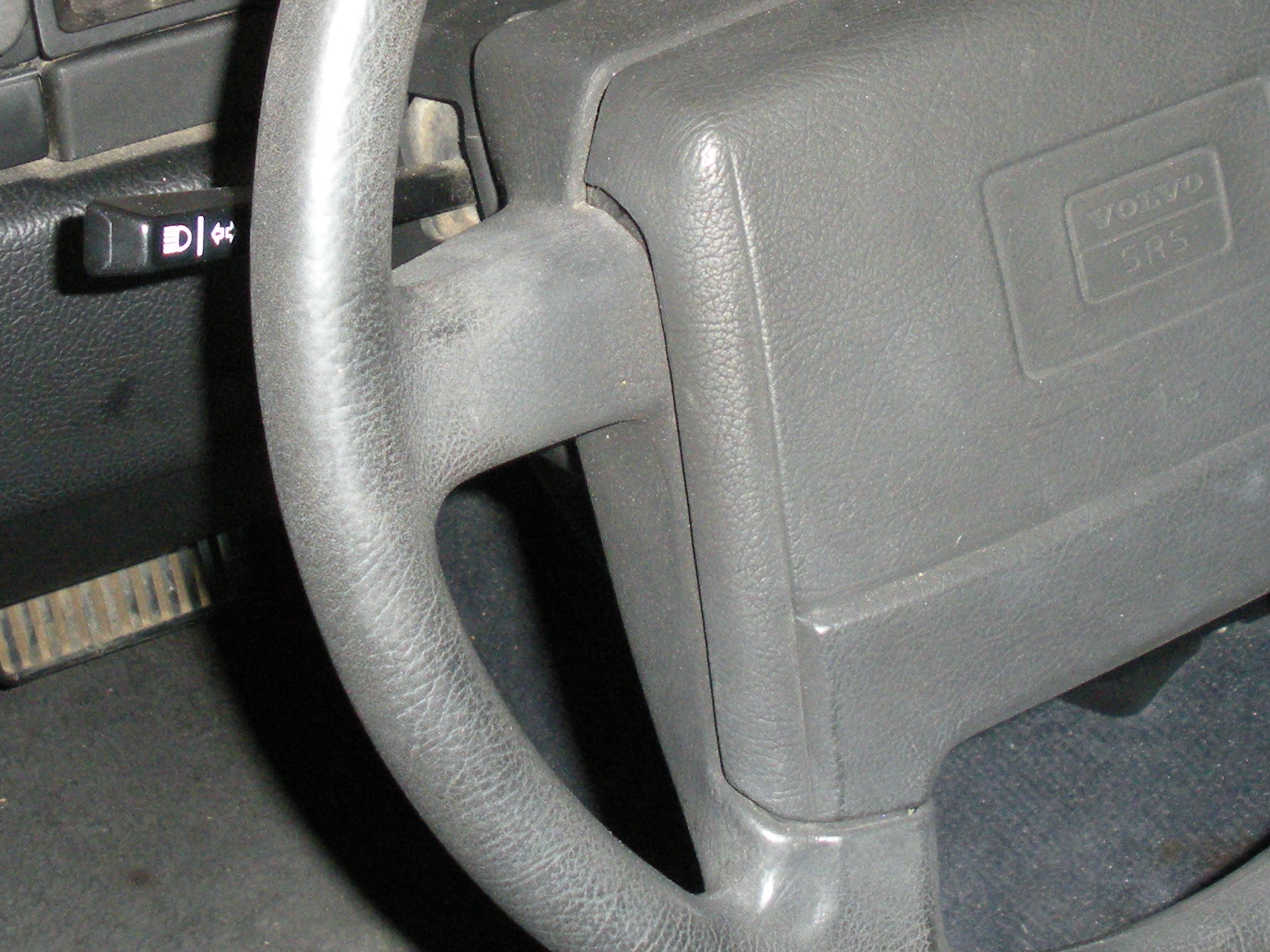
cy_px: 99
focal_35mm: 78
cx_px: 737
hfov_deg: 25.0
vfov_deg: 18.6
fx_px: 2862
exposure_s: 1/60
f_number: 3.5
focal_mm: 6.3
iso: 299
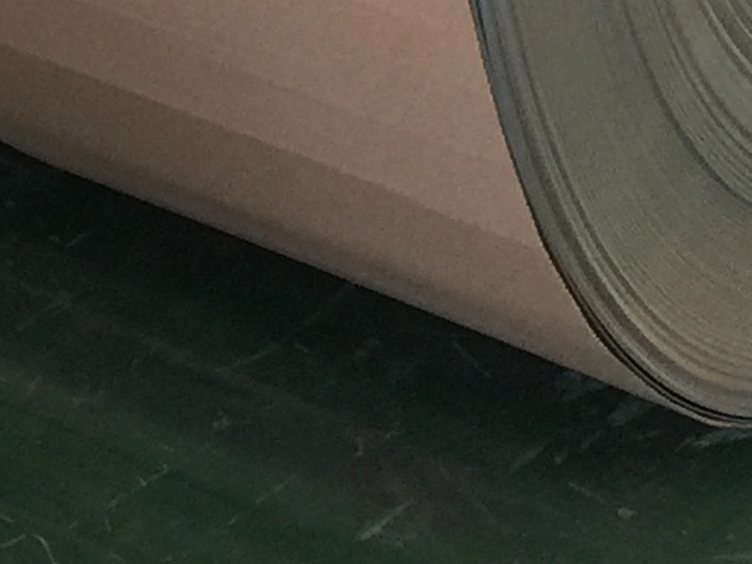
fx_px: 4019
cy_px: -1175
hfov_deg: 10.4
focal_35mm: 185
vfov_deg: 7.1
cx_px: -338
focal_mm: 4.15
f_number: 2.2
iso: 32
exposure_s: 1/33
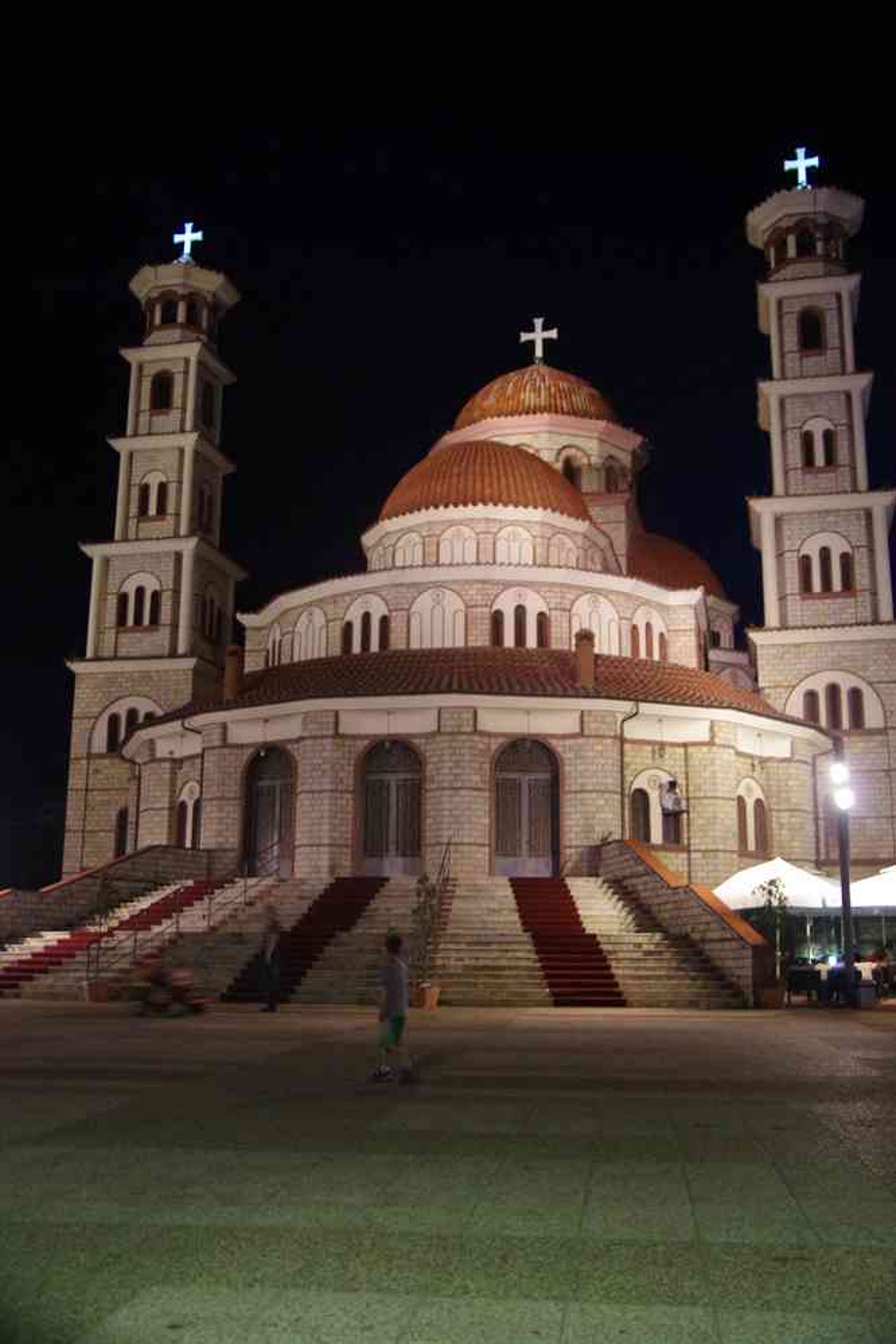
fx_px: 1400
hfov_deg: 35.5
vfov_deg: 51.3
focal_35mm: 38
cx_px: 448
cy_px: 672
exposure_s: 1/8
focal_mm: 25
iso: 3200
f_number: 4
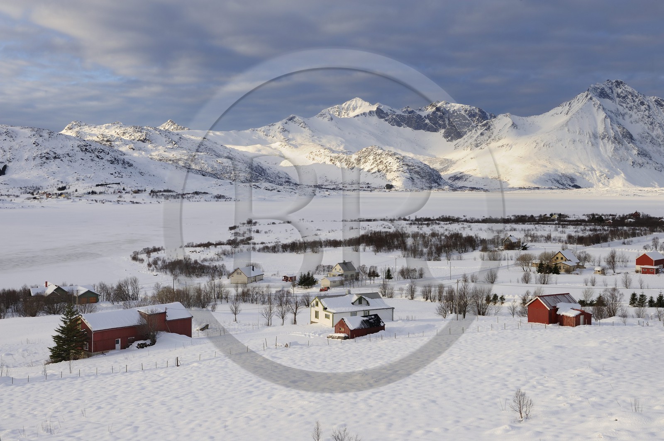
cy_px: 220
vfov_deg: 28.0
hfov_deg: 41.1
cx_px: 332
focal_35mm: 48
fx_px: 885
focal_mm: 48
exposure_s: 1/160
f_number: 13
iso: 200
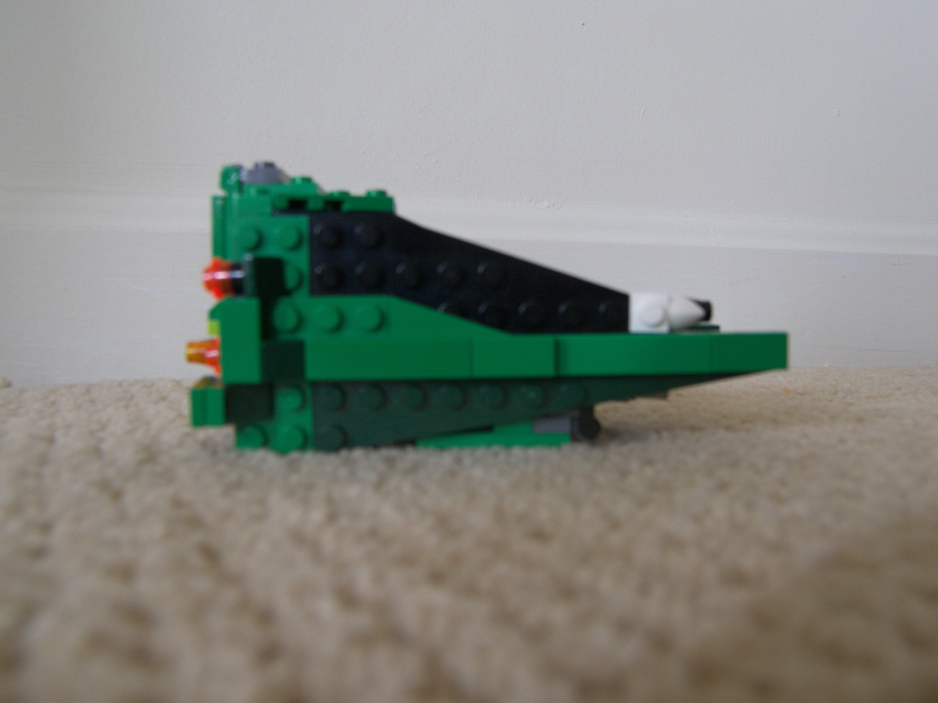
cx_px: 469
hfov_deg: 60.0
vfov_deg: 46.8
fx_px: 813
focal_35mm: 30
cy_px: 352
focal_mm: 6.3
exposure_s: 1/4
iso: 100
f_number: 3.2
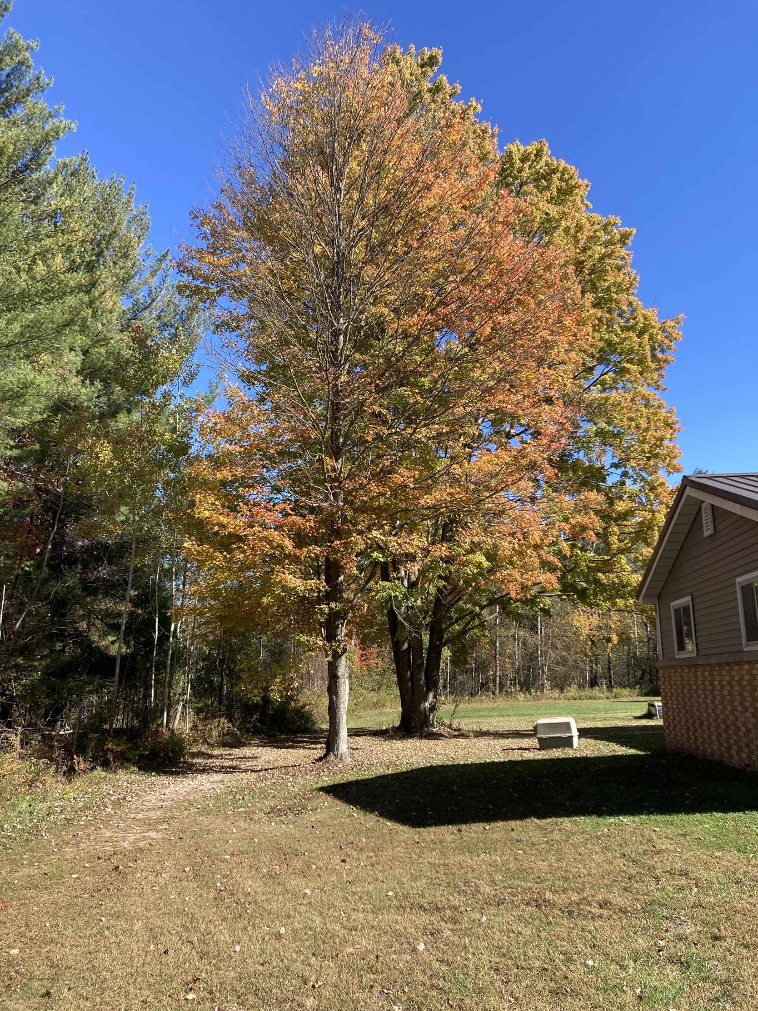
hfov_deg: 48.2
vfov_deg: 61.7
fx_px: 847
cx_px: 372
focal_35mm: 29
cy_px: 519
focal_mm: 3.99
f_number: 1.8
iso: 20
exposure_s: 1/747
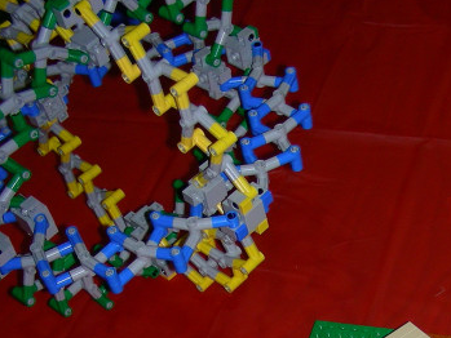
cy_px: 369
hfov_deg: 21.8
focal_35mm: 87
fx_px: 1134
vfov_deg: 16.5
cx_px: 437
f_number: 3.5
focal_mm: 6.3
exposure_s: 1/60.1
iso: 50
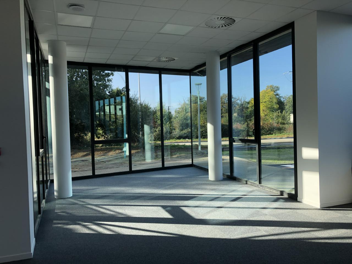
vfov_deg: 49.7
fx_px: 285
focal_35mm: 28
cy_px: 132
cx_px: 176
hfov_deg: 63.4
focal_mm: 3.99
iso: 20
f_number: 1.8
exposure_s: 1/296
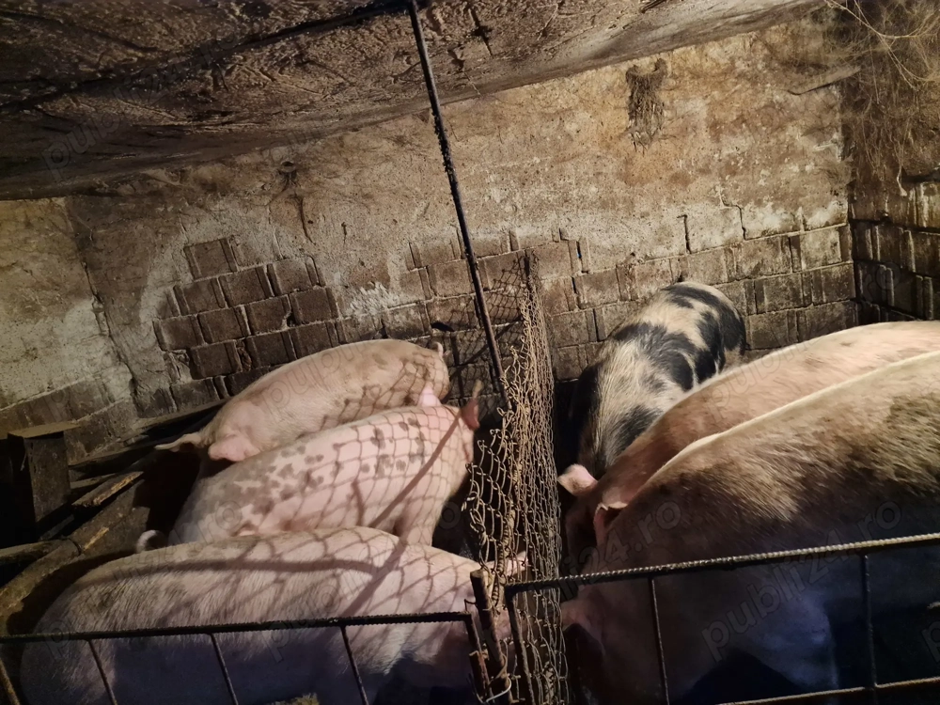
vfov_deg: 58.9
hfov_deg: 73.9
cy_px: 352
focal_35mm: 23
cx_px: 470
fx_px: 625
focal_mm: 6.4
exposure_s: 1/25
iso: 800
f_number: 1.8
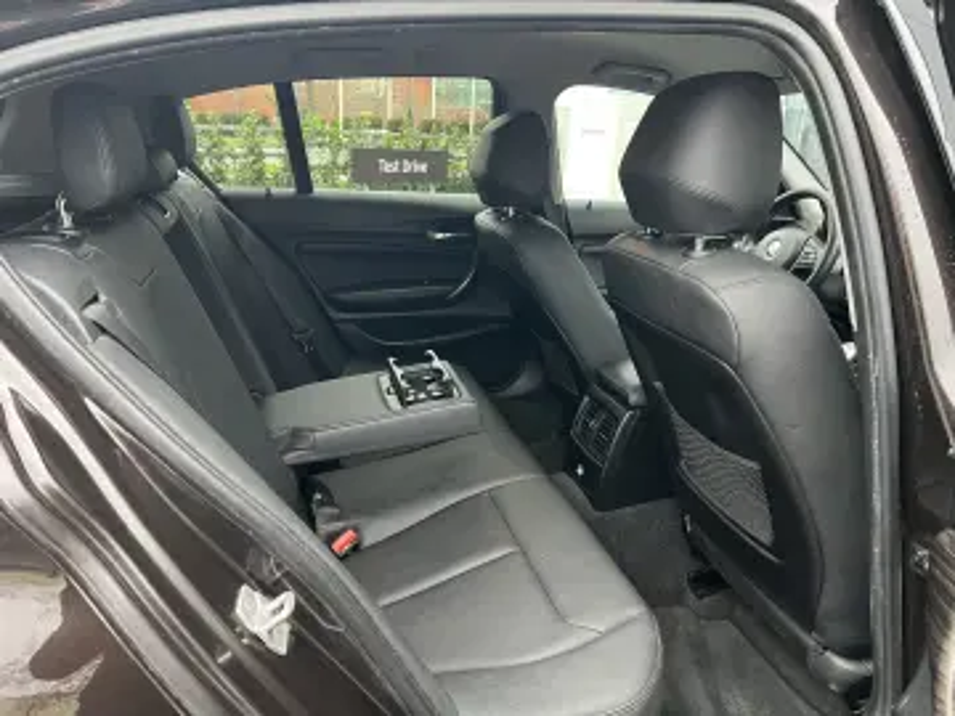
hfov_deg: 67.3
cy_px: 358
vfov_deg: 53.1
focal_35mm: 26
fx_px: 717
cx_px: 478
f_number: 1.5
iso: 320
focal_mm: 5.7
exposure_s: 1/60
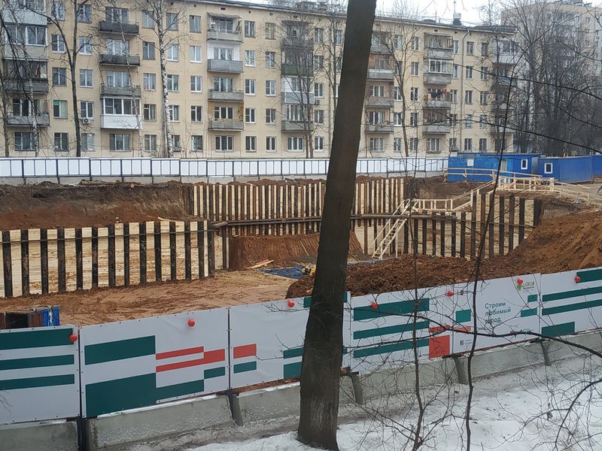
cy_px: 226
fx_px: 417
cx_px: 301
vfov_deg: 56.8
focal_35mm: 24
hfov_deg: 71.6
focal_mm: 3.94
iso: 100
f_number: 1.9
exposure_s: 1/275
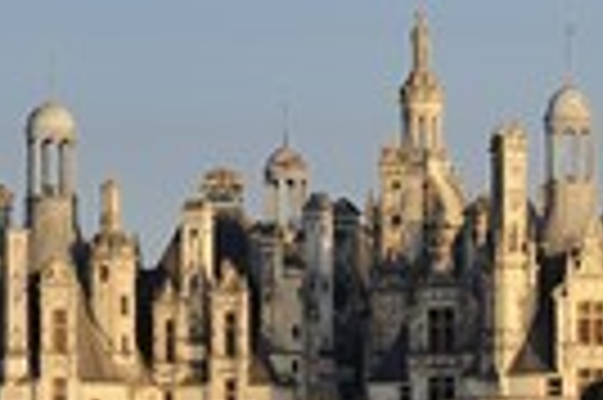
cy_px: 342
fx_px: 7328
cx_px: 526
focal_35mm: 438
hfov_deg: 4.7
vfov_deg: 3.1
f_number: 6.3
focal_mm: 140
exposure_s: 1/250
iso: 200
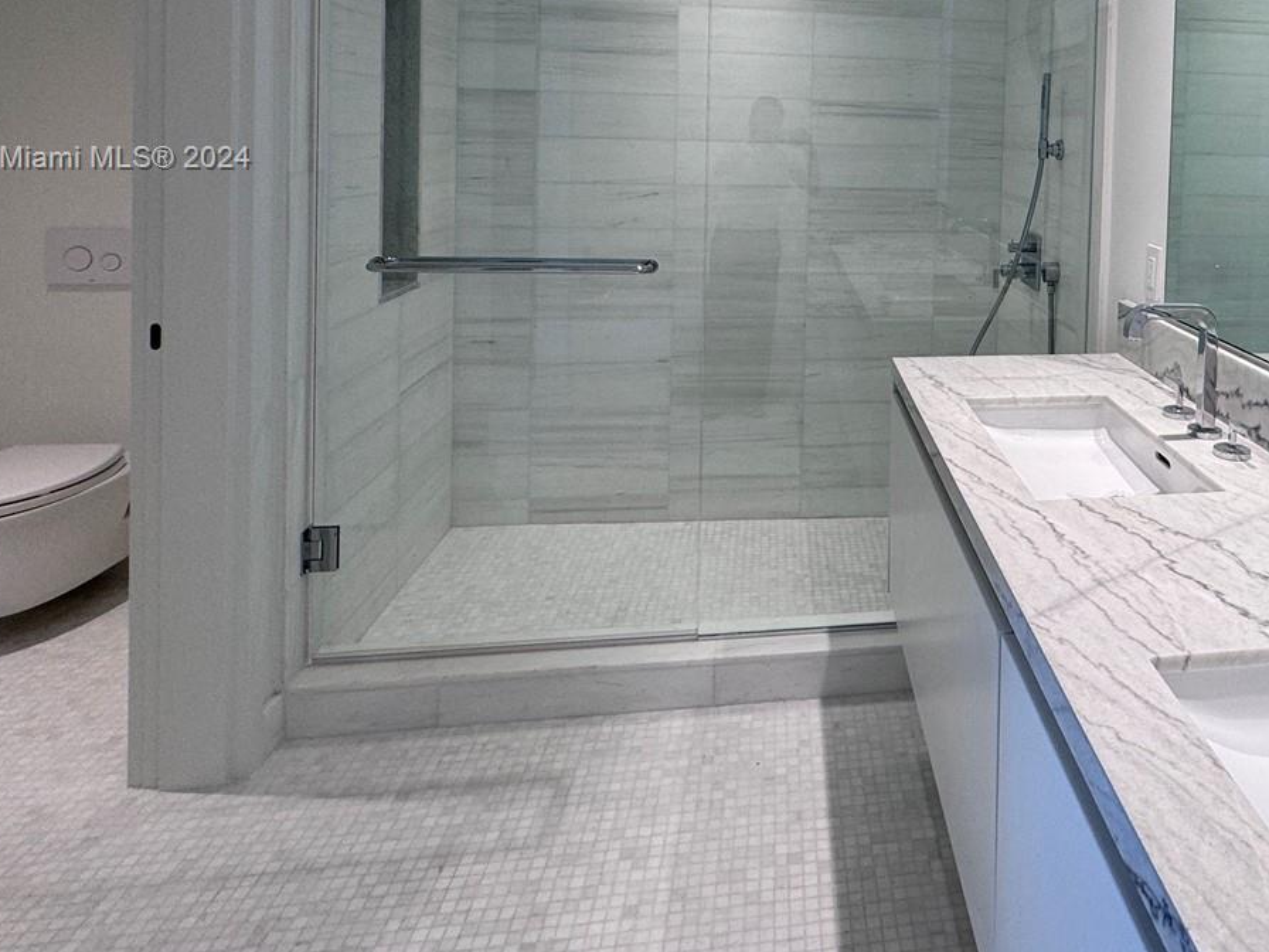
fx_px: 916
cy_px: 160
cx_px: 931
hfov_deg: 65.7
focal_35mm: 25
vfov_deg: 50.7
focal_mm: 2.22
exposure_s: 1/120
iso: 100
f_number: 2.2
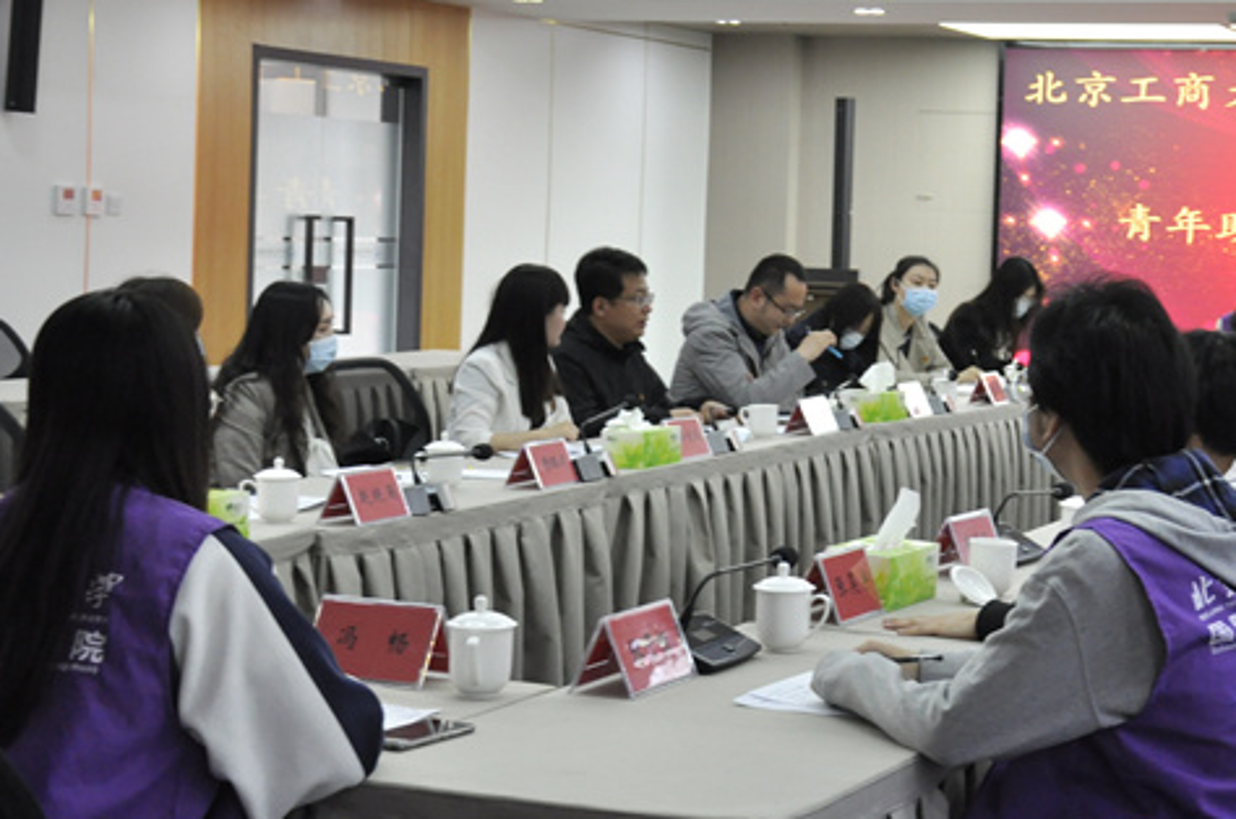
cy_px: 252
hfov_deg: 26.3
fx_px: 2604
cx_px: 962
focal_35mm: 76
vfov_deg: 17.8
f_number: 4.5
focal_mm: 30
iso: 1000
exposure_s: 1/80
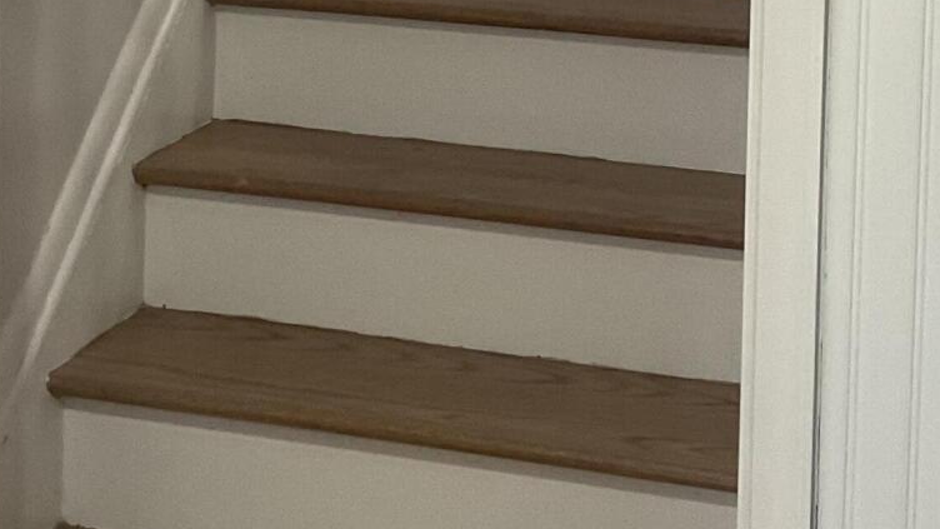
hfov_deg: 25.2
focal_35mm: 84
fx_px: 2094
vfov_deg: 13.7
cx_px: 360
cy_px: -201
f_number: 1.8
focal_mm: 3
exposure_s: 1/60
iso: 125
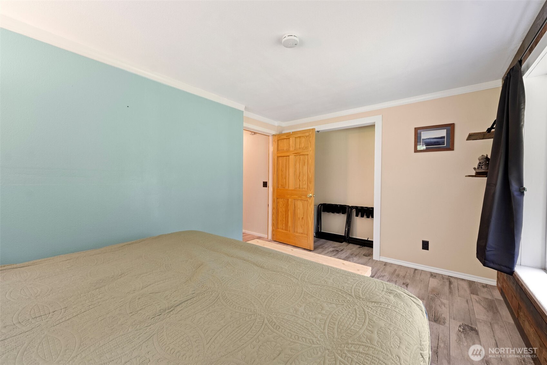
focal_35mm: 14
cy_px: 182
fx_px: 213
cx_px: 274
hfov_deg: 104.3
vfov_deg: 81.2
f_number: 5
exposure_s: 1/6
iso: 400
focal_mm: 14
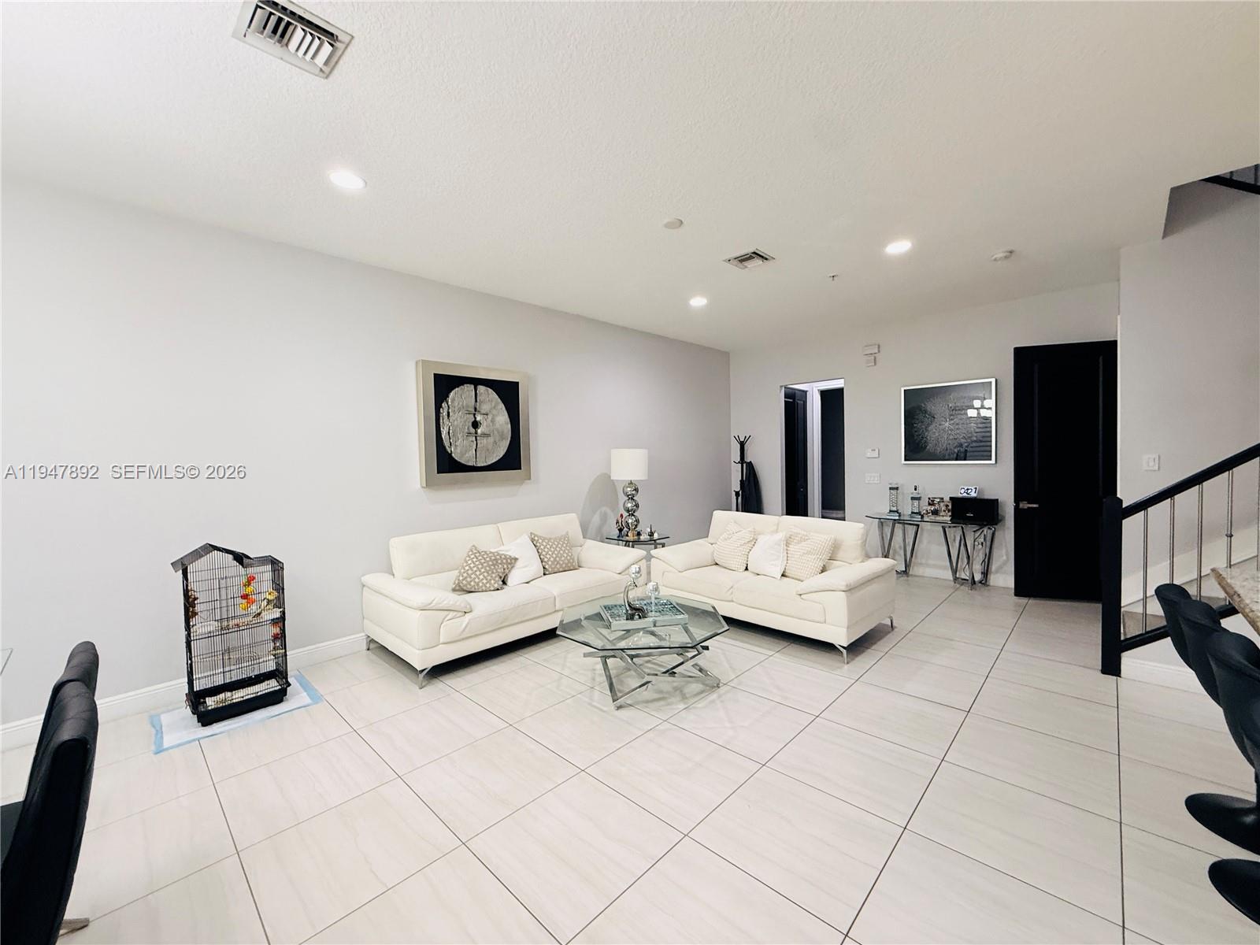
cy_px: 472
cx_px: 630
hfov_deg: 102.1
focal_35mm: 14
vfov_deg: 85.7
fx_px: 510
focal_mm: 2.22
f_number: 2.2
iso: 200
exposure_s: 1/60
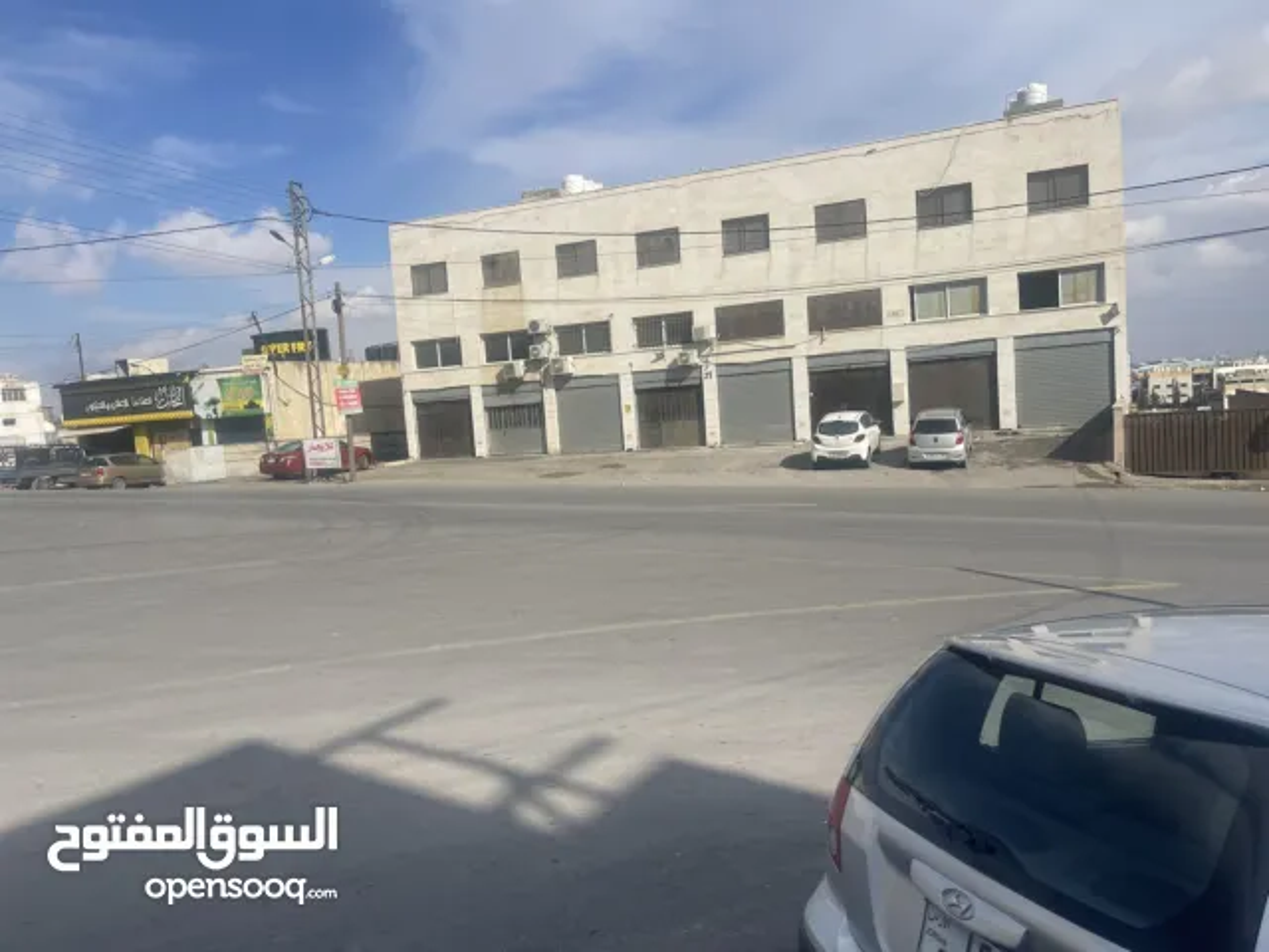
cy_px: 476
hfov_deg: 67.3
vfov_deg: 53.1
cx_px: 634
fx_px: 953
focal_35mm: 26
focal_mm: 5.1
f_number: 1.6
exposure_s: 1/9174
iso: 50
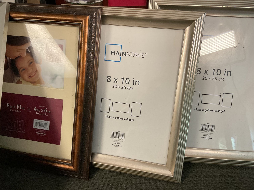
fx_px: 213
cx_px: 127
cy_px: 95
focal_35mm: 29
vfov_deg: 48.2
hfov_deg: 61.7
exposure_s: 1/60
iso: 125
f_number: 1.8
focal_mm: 3
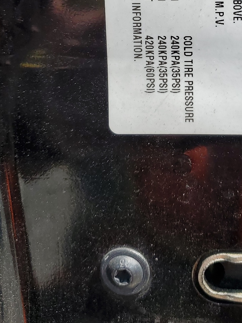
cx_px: 222
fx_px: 522
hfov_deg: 25.2
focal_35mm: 56
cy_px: 36
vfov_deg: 32.7
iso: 50
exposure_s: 1/2000
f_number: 1.5
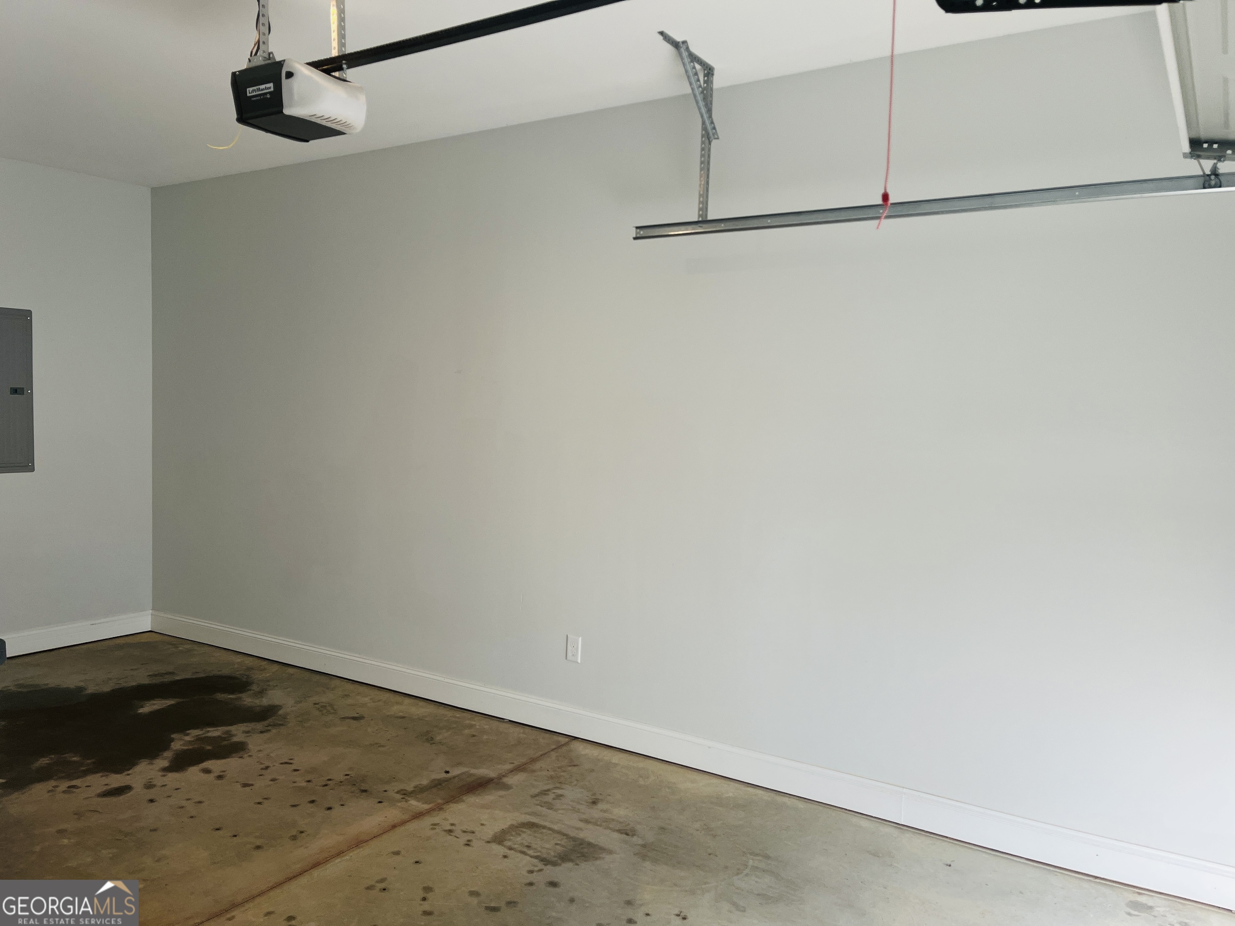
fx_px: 928
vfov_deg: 53.1
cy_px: 463
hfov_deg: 67.3
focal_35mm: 26
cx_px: 618
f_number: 1.6
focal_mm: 5.1
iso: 50
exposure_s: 1/120
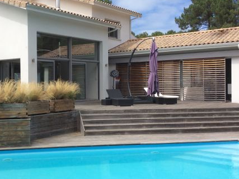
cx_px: 74
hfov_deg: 41.4
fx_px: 310
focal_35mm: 45
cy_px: 82
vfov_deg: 32.1
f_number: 2.4
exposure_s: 1/1684
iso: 32
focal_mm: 3.3
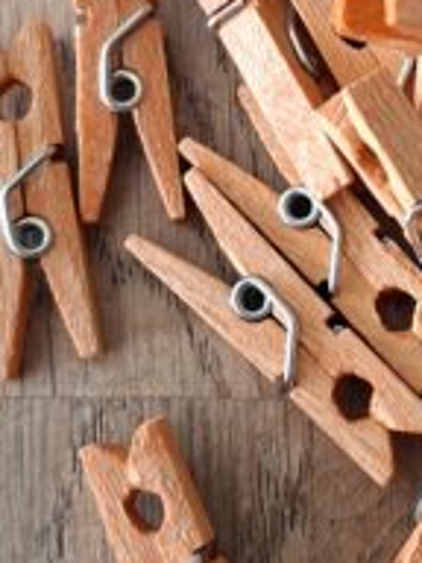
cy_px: 97
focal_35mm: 96
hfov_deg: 15.1
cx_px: 437
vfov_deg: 20.2
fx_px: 1560
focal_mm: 5.54
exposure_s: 1/50
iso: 320
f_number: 1.8
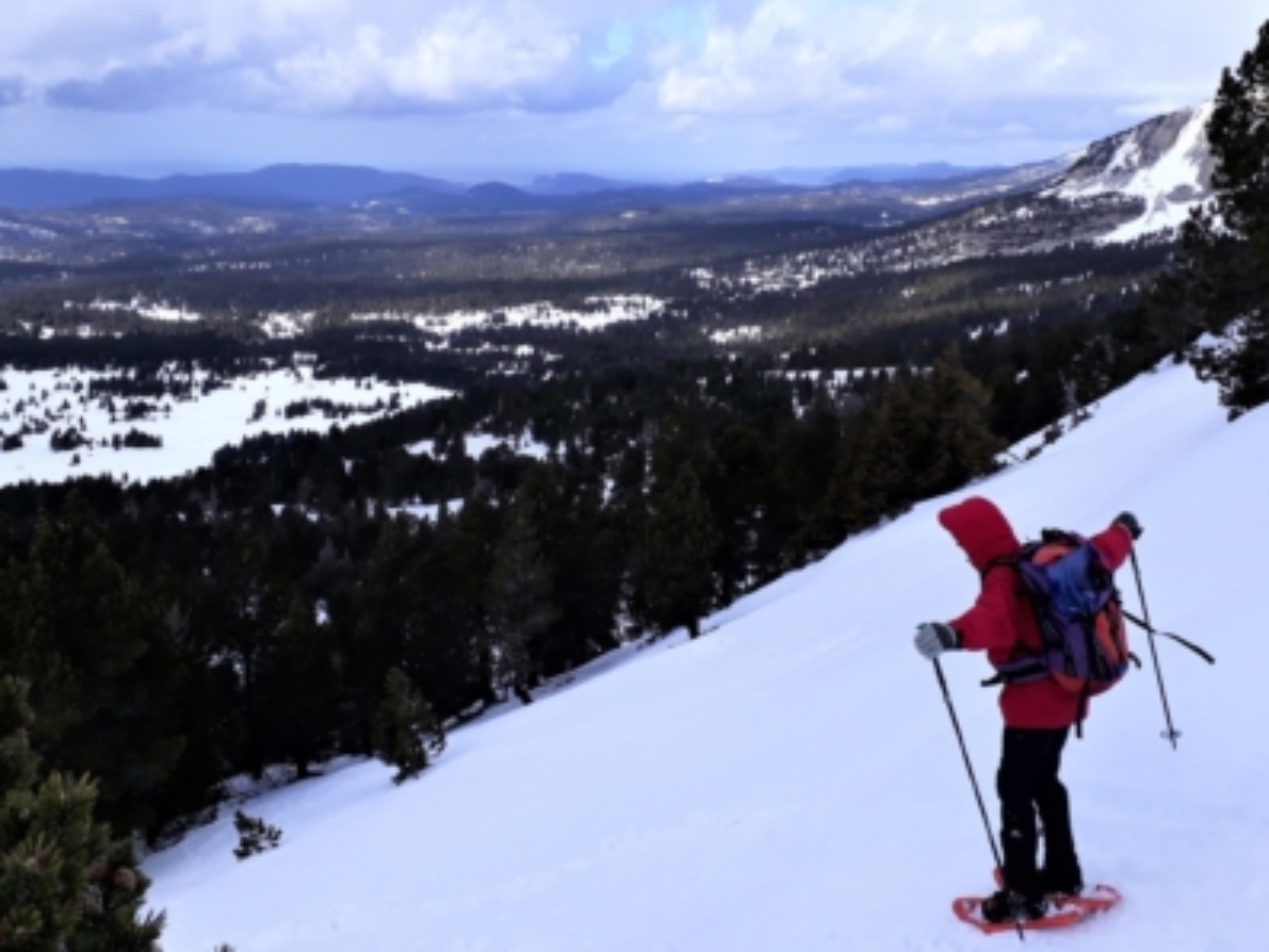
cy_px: 407
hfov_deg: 53.9
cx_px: 630
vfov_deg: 41.7
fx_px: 1247
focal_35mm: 34
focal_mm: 3.6
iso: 40
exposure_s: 1/1538
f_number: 1.9
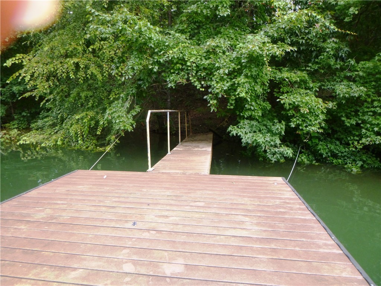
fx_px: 275
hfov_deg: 69.4
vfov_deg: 54.9
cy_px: 143
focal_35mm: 25
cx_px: 190
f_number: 3.9
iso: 200
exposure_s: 1/60
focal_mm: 4.5
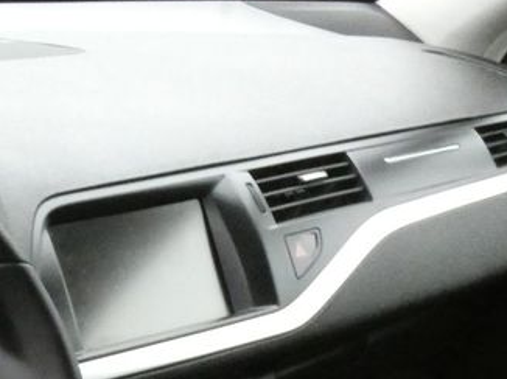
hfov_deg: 17.2
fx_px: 1610
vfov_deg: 12.9
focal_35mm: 110
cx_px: -76
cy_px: 528
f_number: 5.6
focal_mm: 6.2
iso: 1600
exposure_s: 1/50
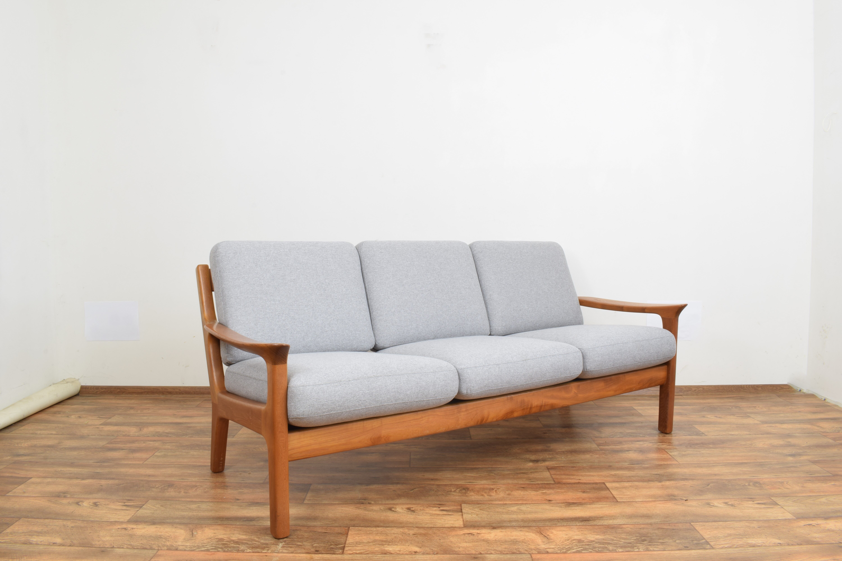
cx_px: 421
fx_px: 631
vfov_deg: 47.9
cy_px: 280
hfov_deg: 67.4
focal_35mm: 27
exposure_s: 4
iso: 100
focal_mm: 18
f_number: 22
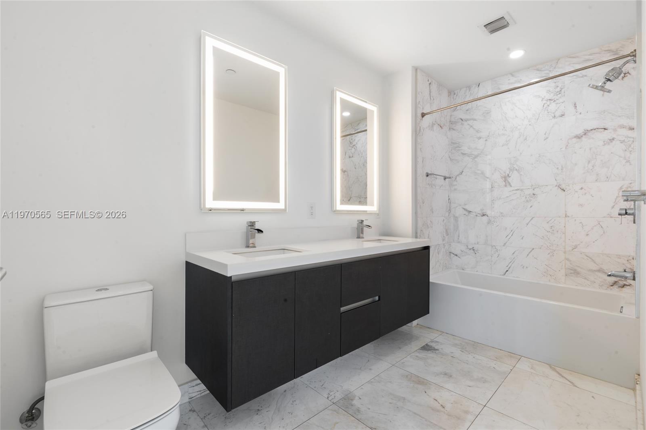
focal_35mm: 16
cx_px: 323
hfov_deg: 96.7
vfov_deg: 73.7
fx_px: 287
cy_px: 215
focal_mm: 16
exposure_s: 1
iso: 250
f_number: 16
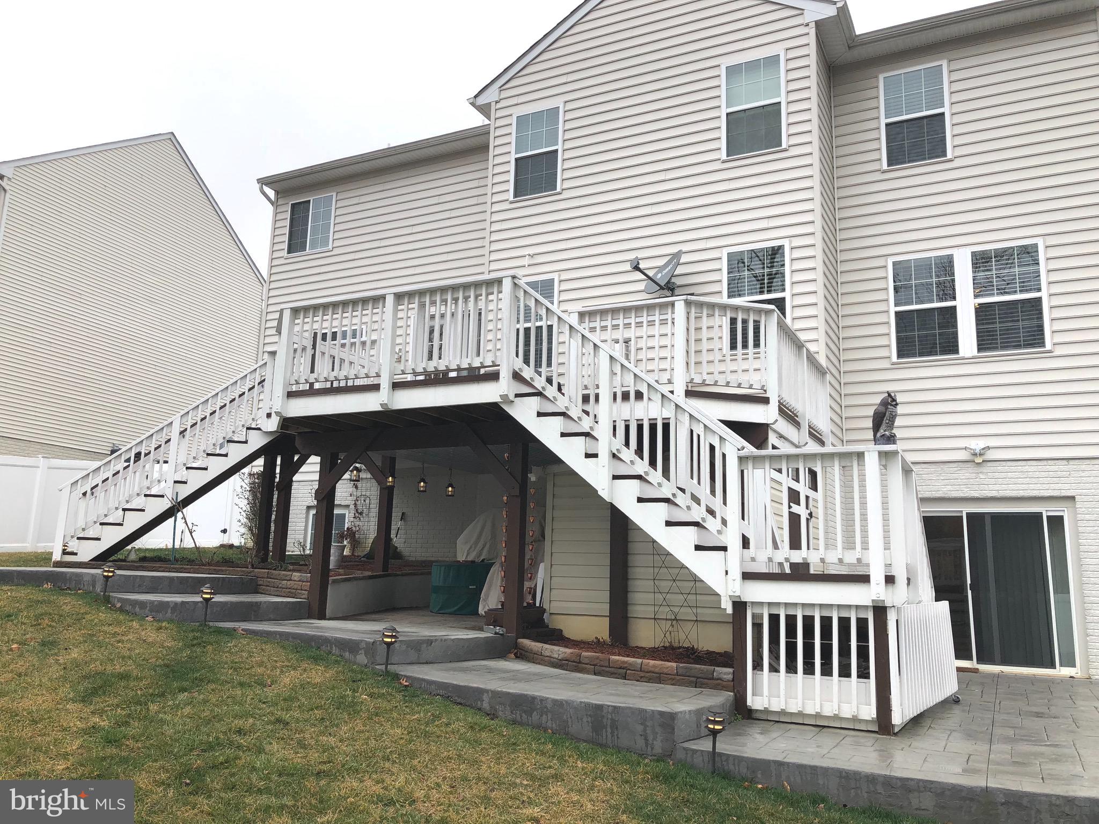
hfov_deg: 61.7
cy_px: 412
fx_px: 921
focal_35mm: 29
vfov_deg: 48.2
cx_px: 550
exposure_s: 1/448
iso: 20
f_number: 1.8
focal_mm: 3.99
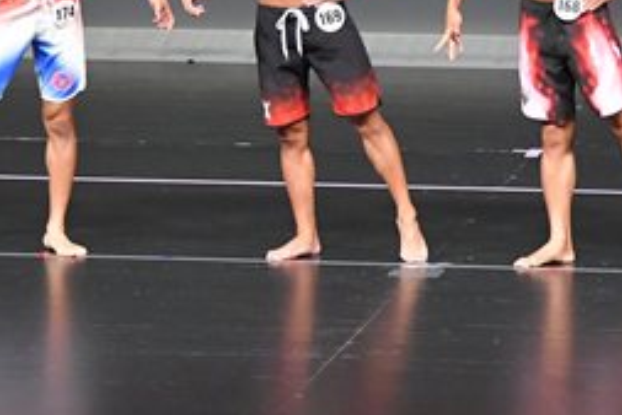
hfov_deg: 4.5
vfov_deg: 3.0
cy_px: -66
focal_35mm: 459
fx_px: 7935
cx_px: 417
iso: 5000
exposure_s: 1/400
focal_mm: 100
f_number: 5.6
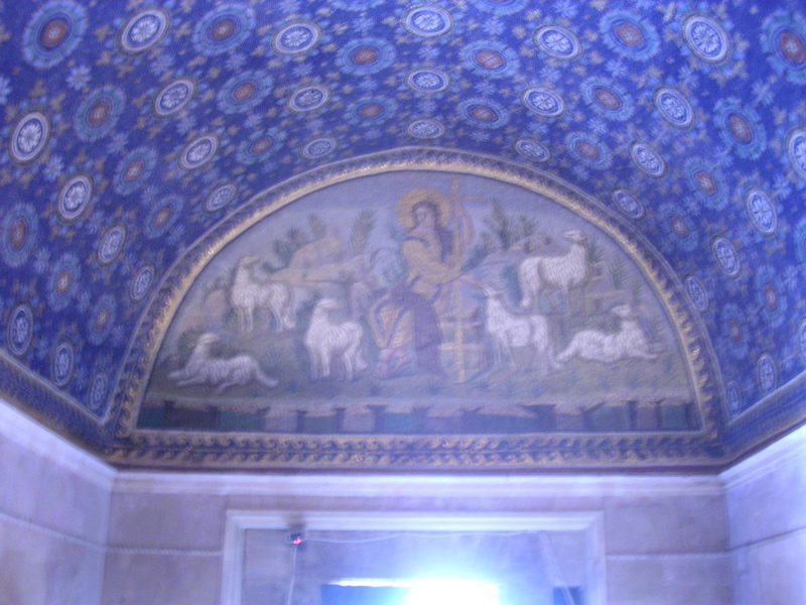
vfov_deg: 37.7
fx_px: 885
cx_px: 403
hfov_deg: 49.0
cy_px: 302
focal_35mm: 38
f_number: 2.8
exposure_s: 1.58
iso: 400
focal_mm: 5.8
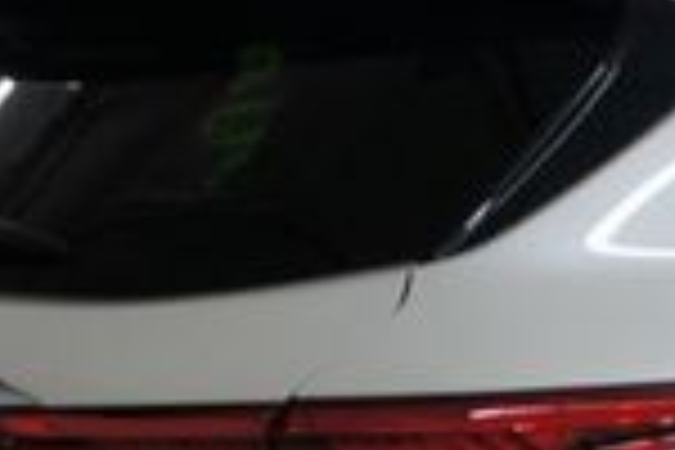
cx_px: 716
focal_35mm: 115
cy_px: 598
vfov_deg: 11.6
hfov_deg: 17.3
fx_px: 2156
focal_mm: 18
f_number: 4
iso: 200
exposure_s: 1/30
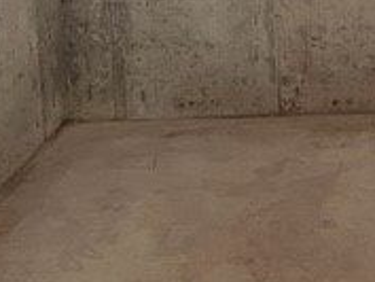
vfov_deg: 14.9
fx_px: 1019
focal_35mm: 94
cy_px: -104
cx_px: 449
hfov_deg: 19.6
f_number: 1.5
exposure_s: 1/40
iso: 400
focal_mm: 5.7
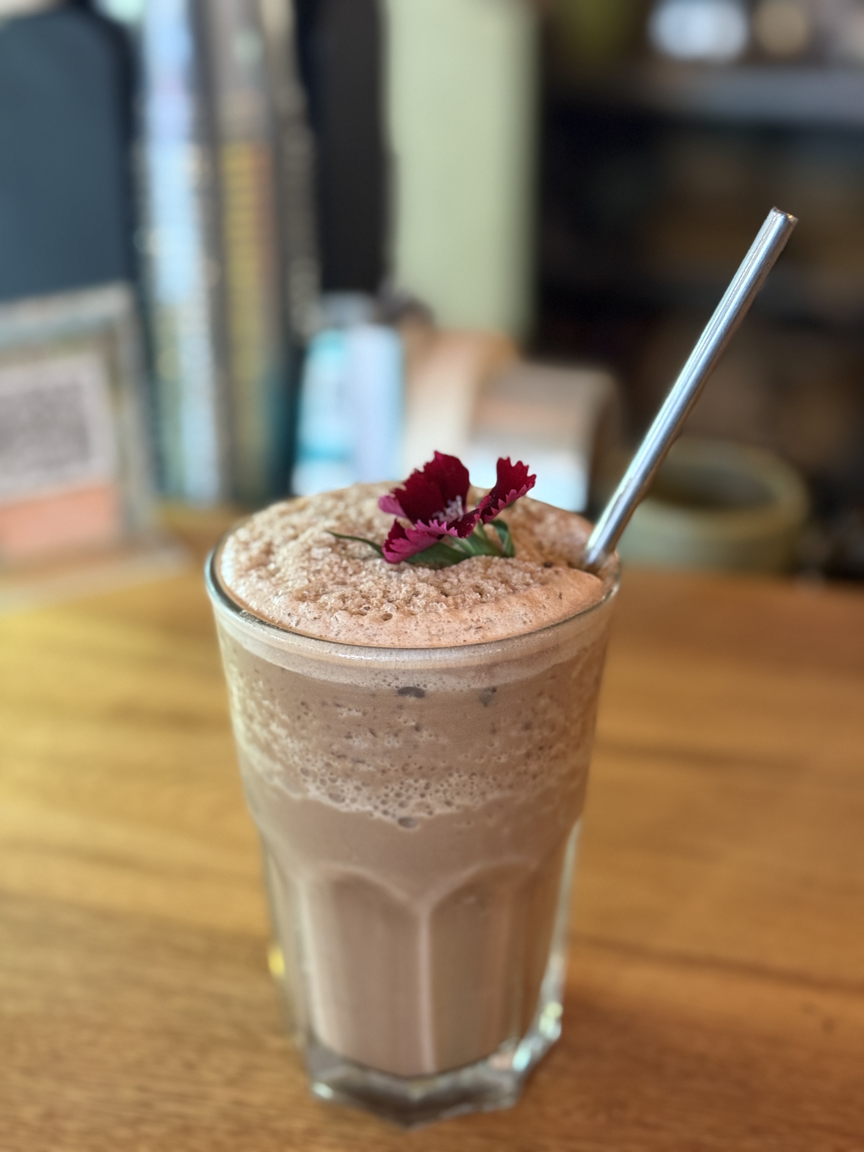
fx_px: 1597
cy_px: 576
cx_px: 432
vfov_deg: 39.7
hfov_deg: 30.3
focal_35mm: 48
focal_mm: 6.76
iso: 400
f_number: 1.78
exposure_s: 1/40
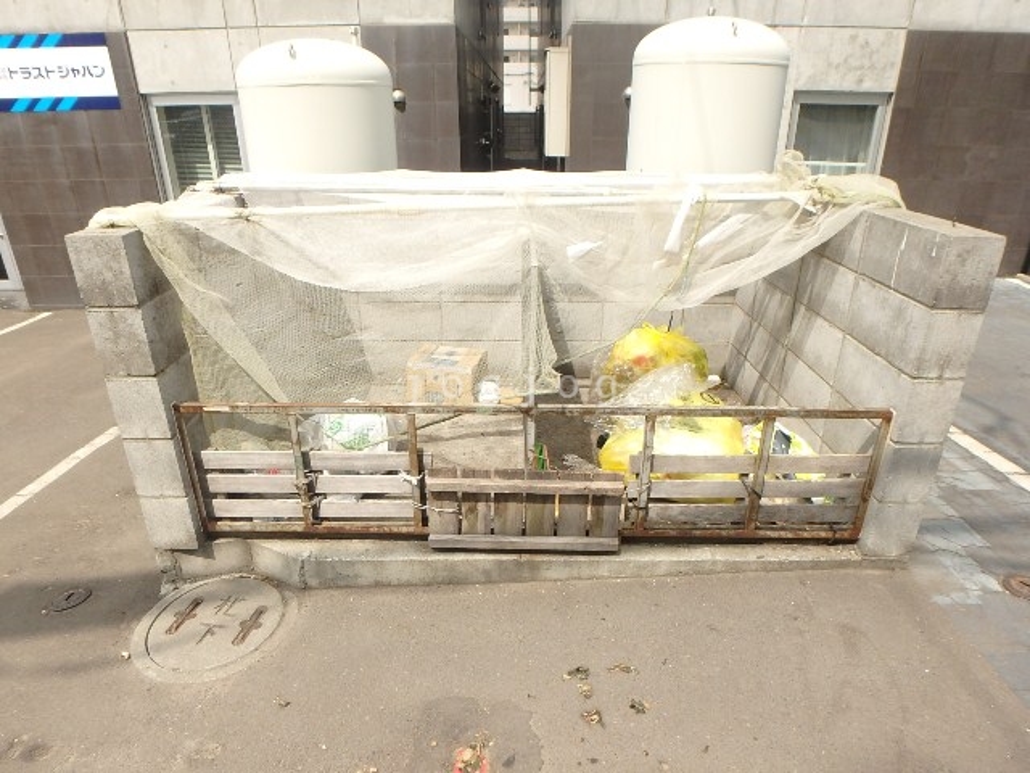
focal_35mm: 21
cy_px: 386
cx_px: 515
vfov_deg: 63.4
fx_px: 625
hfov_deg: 79.0
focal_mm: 3.7
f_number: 3.5
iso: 125
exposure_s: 1/800
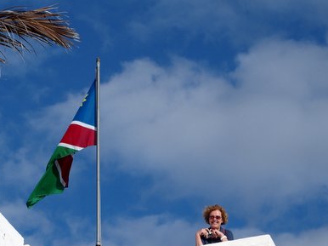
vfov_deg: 8.8
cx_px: 141
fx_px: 1591
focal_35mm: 168
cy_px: 152
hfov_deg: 11.8
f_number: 5
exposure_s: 1/1000
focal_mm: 28.8
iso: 100
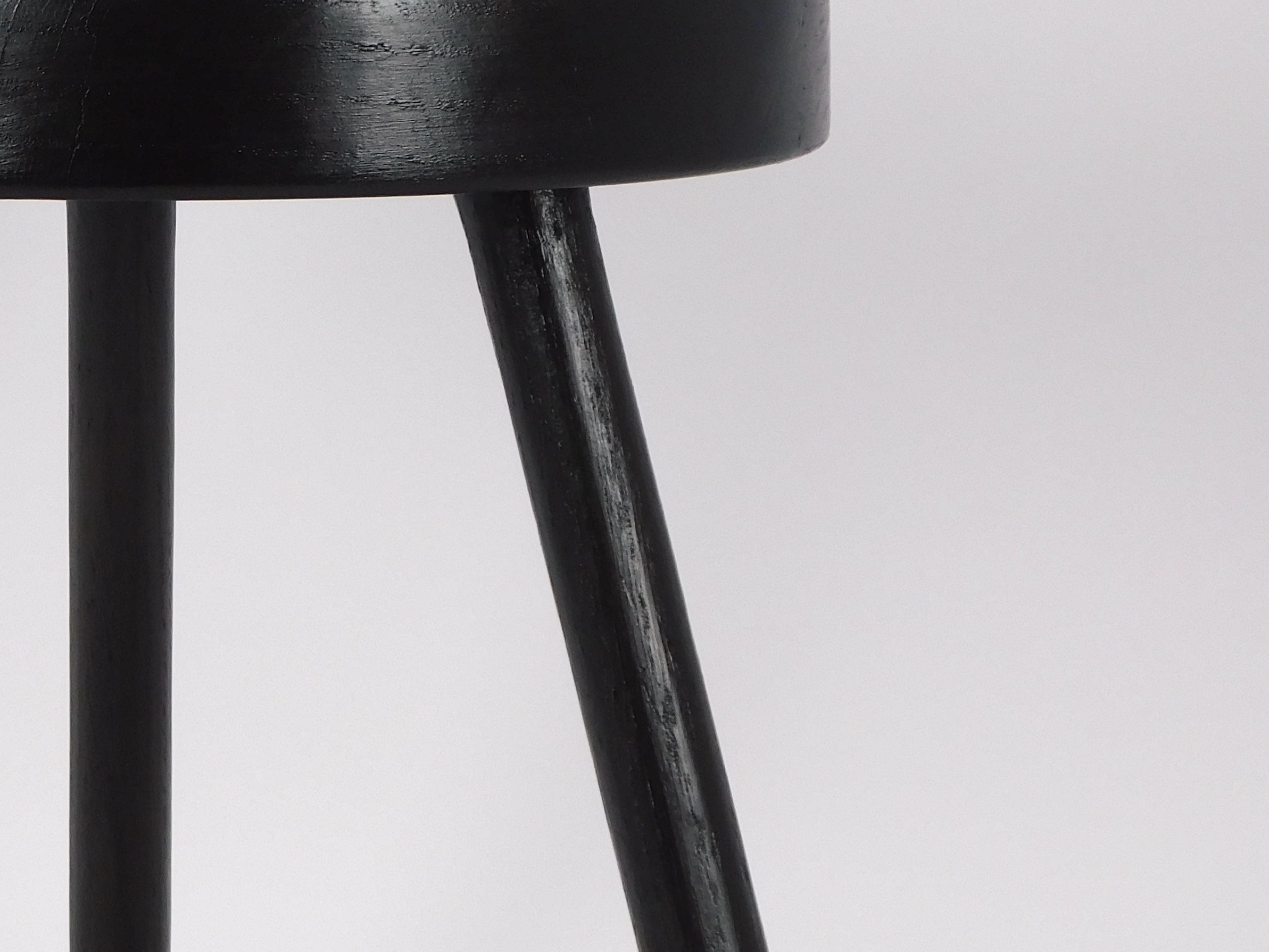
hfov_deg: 17.0
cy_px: 146
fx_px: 4179
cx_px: 142
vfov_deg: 12.9
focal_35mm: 114
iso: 125
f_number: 4
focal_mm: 10.4
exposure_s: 1/125
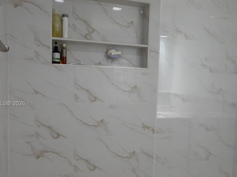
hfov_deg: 47.6
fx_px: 267
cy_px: 104
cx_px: 143
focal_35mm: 39
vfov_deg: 36.7
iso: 125
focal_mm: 4.3
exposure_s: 1/30
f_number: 3.4
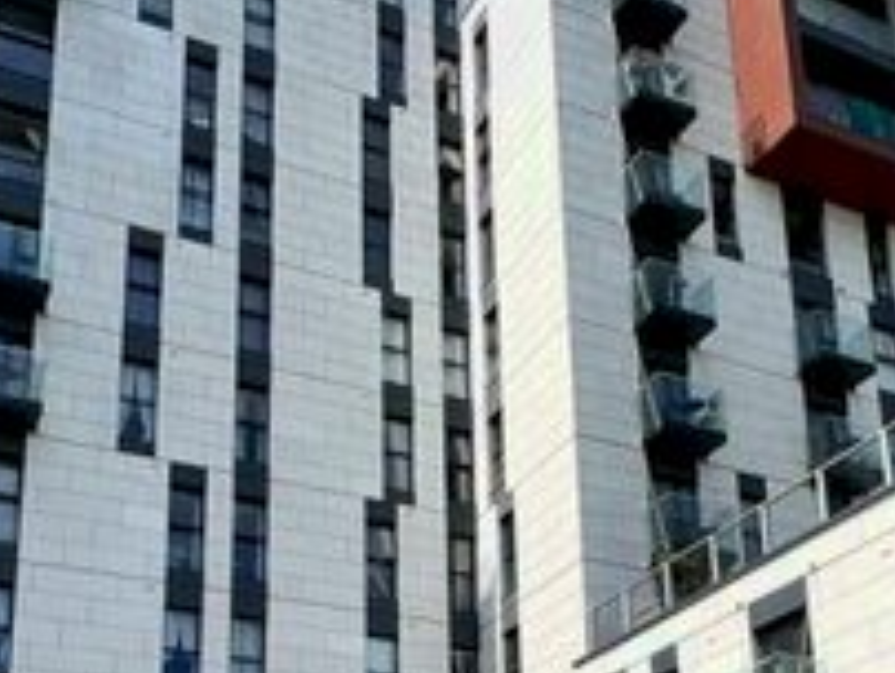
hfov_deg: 42.0
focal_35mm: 45
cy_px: 733
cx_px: 430
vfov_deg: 29.3
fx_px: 1165
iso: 32
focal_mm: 1.57
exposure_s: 1/1597
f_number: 1.8
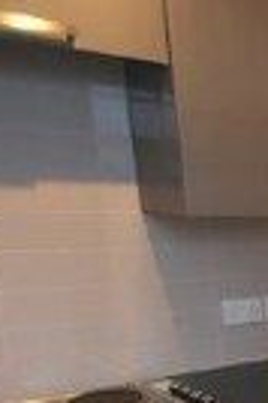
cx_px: 428
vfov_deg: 35.6
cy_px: 423
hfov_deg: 21.7
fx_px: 549
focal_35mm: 49
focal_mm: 1.42
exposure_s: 1/50
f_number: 2.2
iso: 80
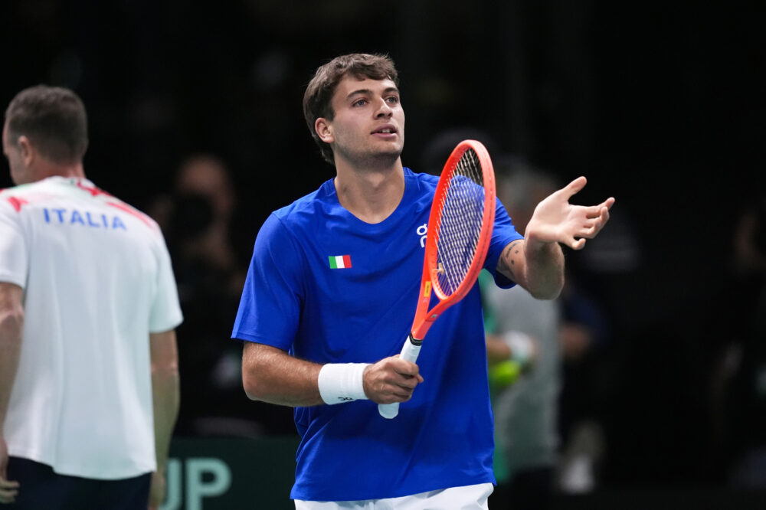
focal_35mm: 400
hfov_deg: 5.2
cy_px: 255
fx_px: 8508
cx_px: 383
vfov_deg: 3.4
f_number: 3.2
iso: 6400
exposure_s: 1/2500
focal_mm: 400
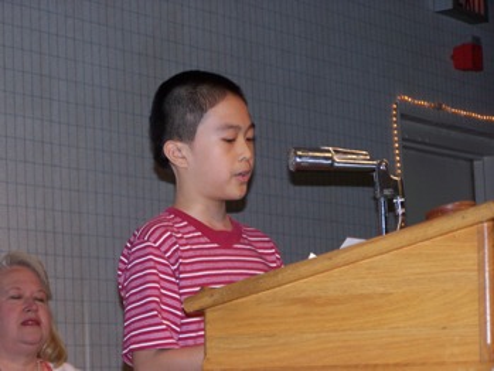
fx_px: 1670
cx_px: 247
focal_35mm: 117
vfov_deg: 12.7
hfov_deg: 16.8
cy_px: 186
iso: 140
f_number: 3.2
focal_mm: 19.4
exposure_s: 1/100
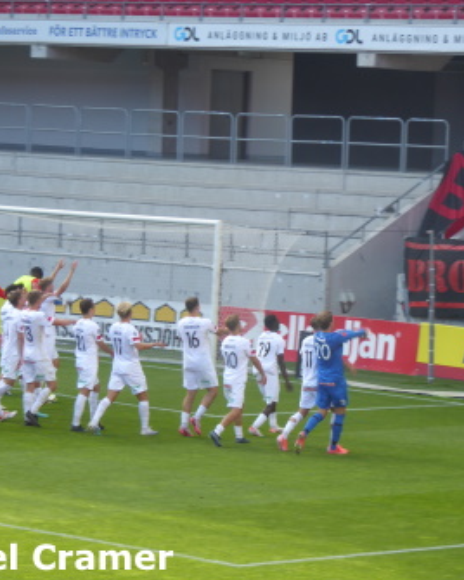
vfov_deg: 9.8
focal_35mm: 198
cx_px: 234
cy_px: 289
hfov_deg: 7.8
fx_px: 3399
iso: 100
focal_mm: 27.1
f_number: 5.4
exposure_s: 1/80
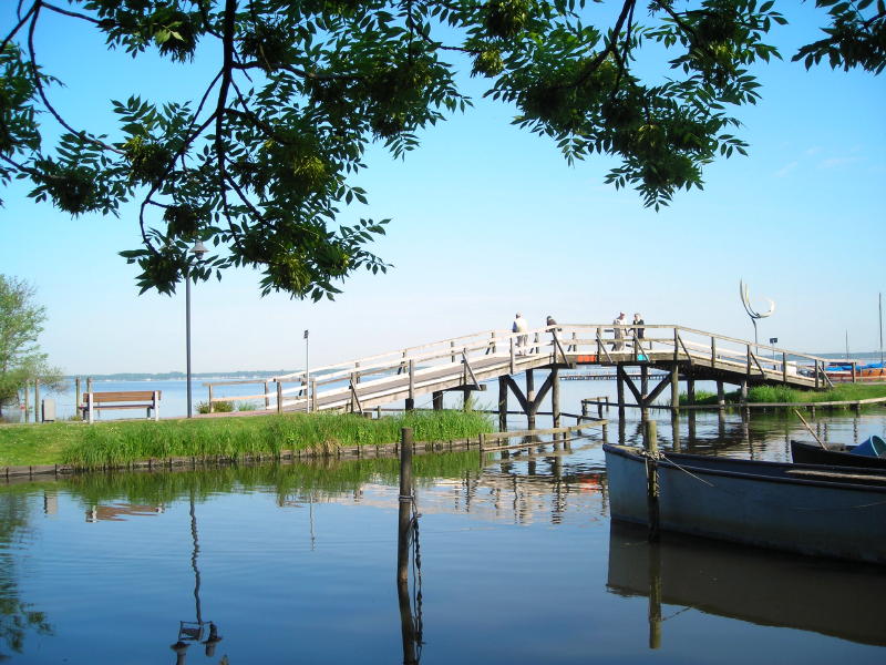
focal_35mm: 38
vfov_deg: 37.7
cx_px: 443
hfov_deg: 49.0
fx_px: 973
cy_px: 332
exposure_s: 1/424
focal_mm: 6.3
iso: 50
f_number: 3.2
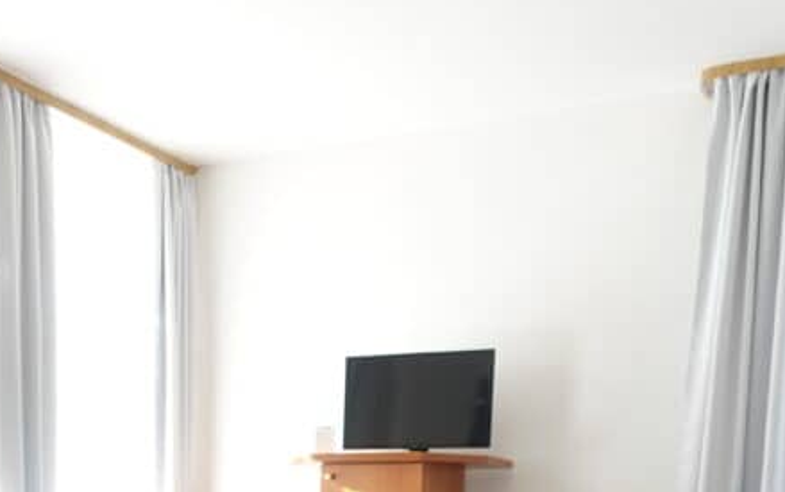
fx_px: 1220
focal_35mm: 57
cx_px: 241
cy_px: 766
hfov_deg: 35.2
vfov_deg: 19.5
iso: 125
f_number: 2.5
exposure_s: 1/30
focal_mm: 9.4
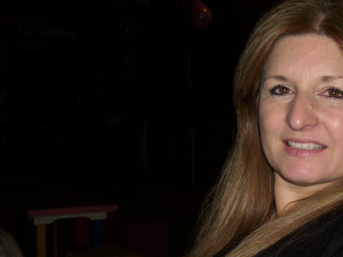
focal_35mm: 54
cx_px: 251
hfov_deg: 34.9
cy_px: 151
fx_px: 535
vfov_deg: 27.0
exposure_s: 1/200
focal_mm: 6.2
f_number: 2.8
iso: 50
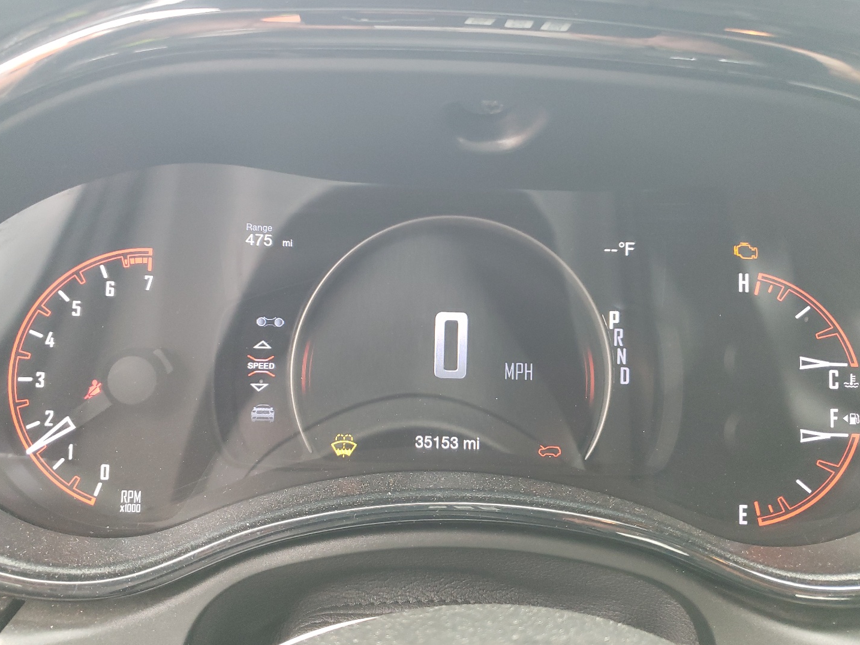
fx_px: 721
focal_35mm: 29
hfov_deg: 61.6
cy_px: 331
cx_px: 414
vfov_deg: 48.2
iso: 216
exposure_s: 1/60.2
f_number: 1.5
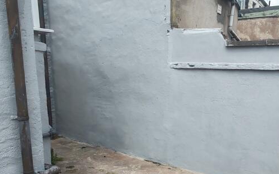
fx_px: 266
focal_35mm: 35
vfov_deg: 35.7
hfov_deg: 54.9
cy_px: 125
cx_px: 169
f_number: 2.2
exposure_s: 1/1100
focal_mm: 1.96
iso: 50
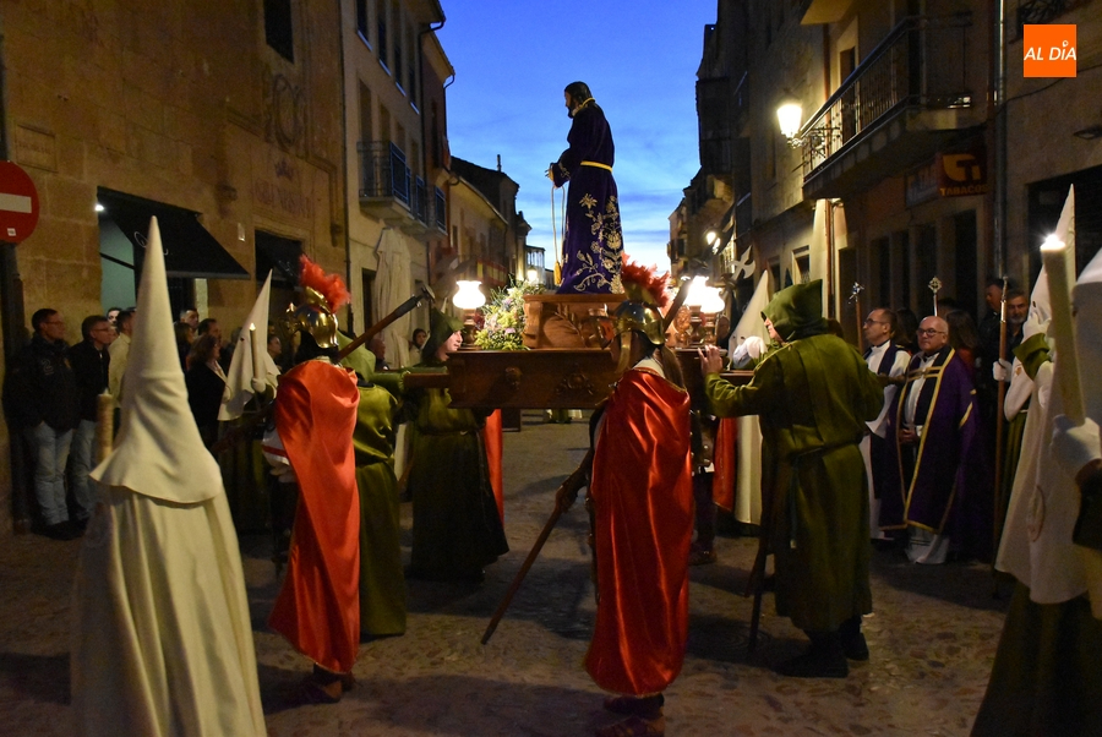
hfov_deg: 57.2
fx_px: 1011
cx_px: 551
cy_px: 368
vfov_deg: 40.1
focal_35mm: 33
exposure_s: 1/60
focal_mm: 22
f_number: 3.5
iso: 11400
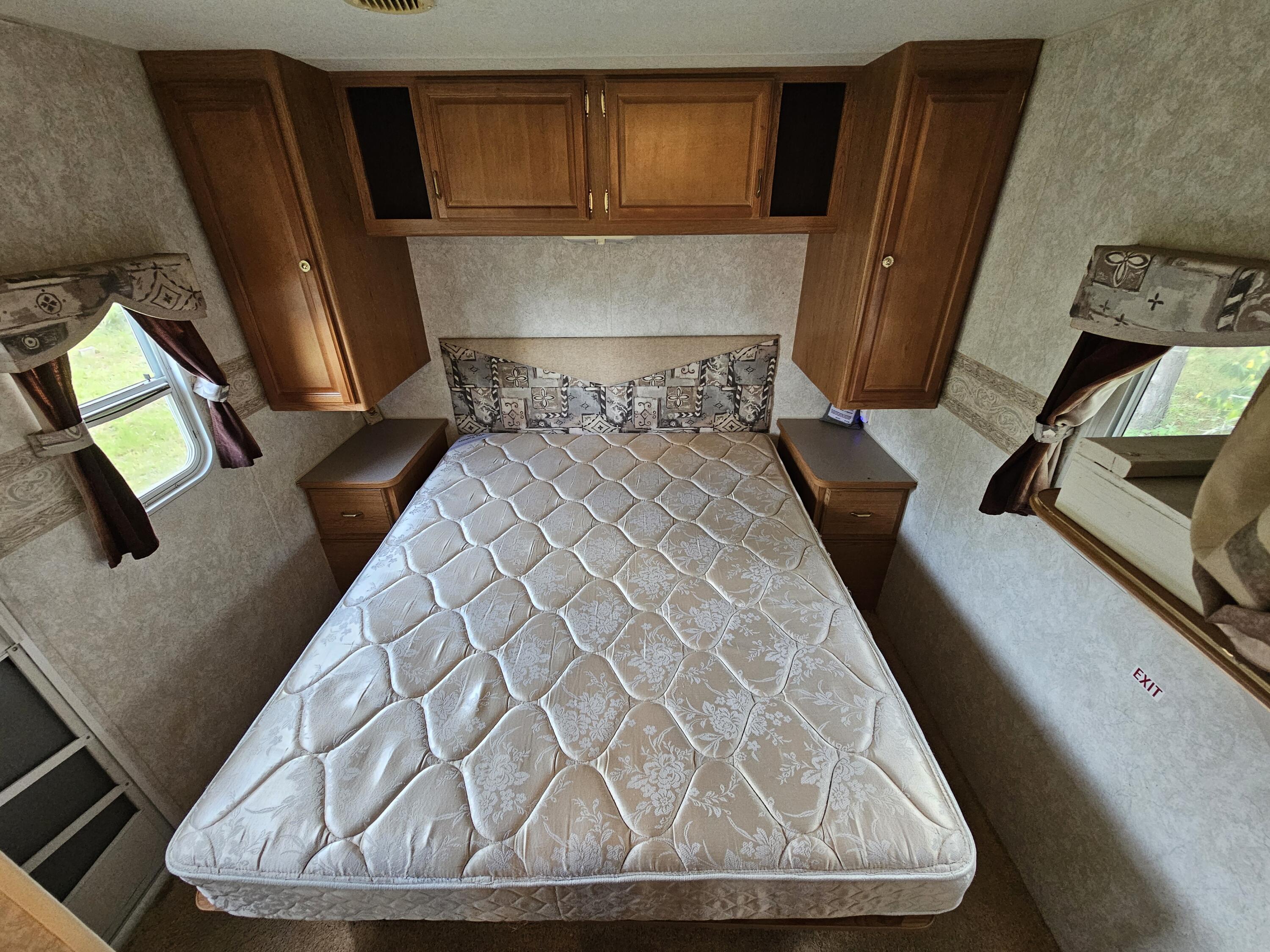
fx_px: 477
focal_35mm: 13
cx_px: 635
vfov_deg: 89.9
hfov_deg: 106.2
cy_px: 476
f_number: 2.2
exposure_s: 1/60
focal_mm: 2.2
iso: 400
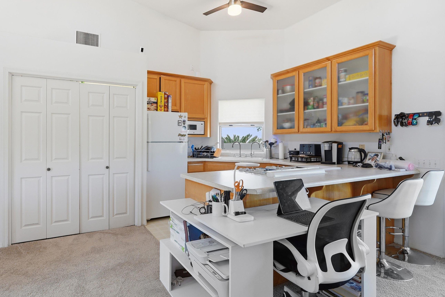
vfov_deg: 64.5
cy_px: 138
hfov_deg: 86.1
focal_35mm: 19
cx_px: 185
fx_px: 235
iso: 250
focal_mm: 16
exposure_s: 1/15
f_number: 4
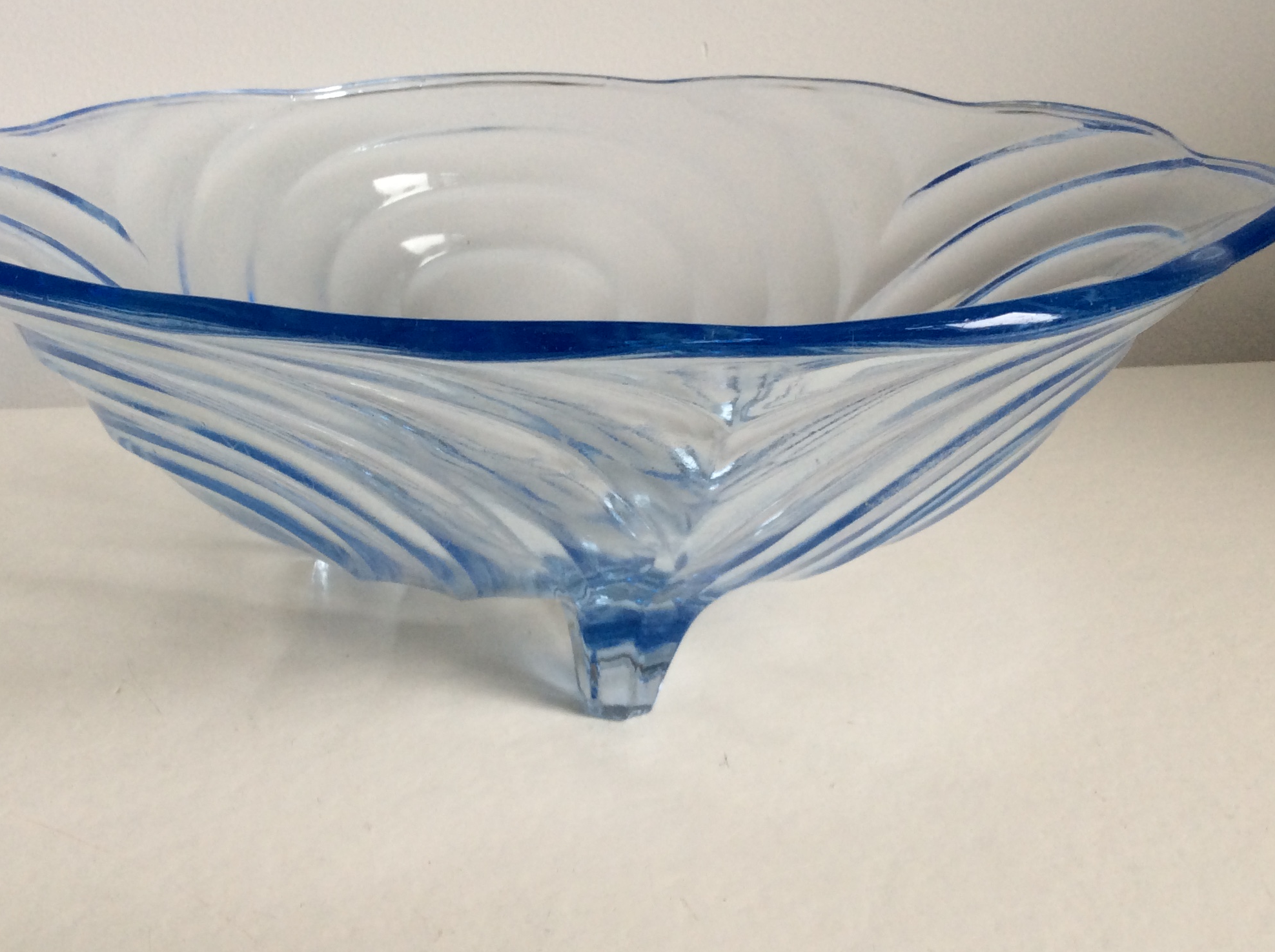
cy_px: 459
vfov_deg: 34.3
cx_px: 546
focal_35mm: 42
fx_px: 1545
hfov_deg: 44.7
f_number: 2.4
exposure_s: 1/25
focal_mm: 3.3
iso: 40
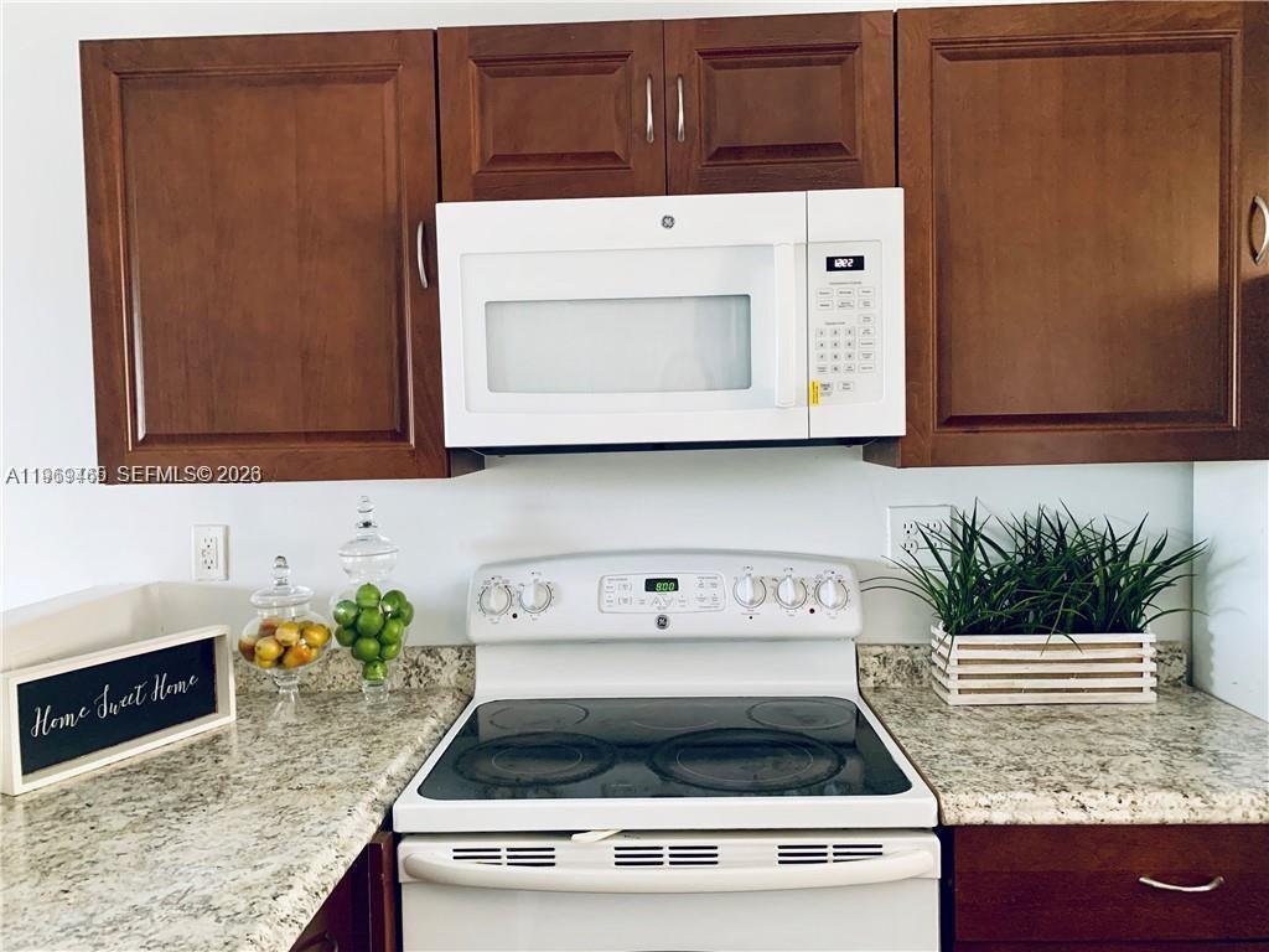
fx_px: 953
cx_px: 634
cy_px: 476
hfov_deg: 67.3
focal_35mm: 26
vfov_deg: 53.1
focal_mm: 4.25
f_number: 1.8
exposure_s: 1/60
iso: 320
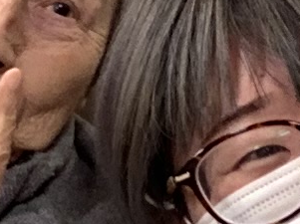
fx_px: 1143
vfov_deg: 11.1
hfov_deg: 14.6
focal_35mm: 132
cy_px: 242
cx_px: -21
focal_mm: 2.15
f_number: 2.4
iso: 320
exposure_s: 1/60
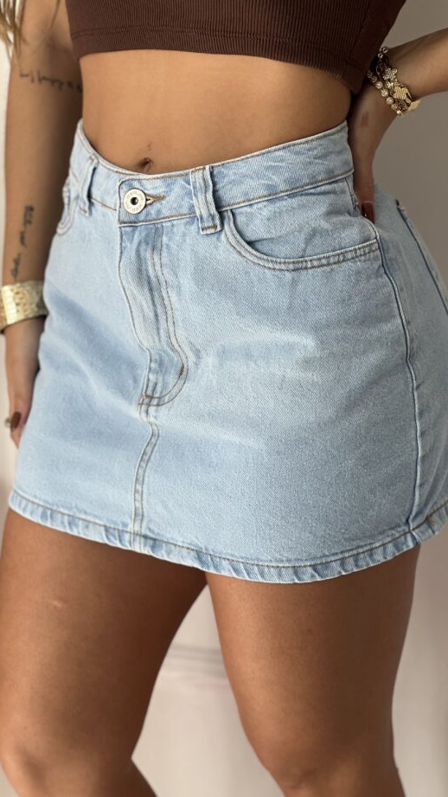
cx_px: 208
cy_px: 394
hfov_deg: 14.2
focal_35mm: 85
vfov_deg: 25.0
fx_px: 1795
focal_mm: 9
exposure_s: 1/120
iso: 40
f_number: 2.8
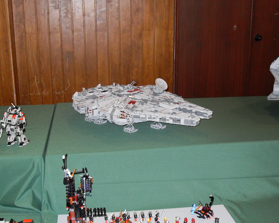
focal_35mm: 44
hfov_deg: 42.0
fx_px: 363
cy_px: 111
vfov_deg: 34.1
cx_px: 138
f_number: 3.1
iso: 200
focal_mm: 7.1
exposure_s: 1/45
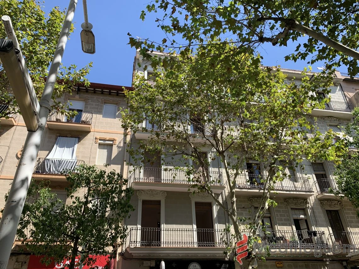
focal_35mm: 26
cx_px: 180
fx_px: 270
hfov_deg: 67.3
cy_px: 134
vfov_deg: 53.1
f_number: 1.8
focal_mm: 4.25
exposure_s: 1/1124
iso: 25
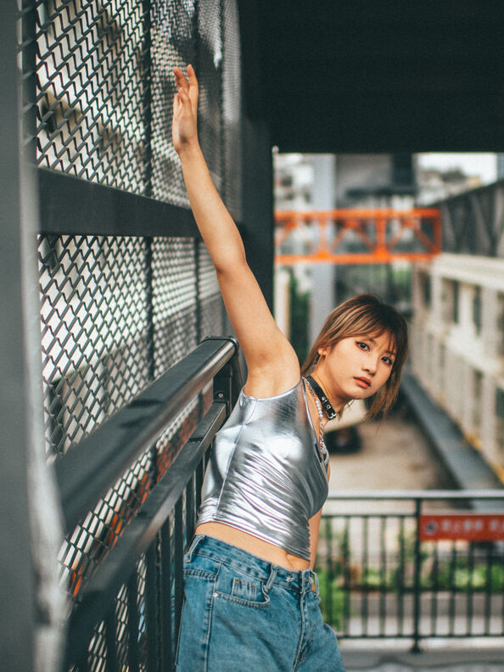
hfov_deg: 28.5
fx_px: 990
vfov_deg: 37.5
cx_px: 299
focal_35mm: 51
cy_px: 335
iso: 100
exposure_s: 1/1000
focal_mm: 35
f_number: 1.4
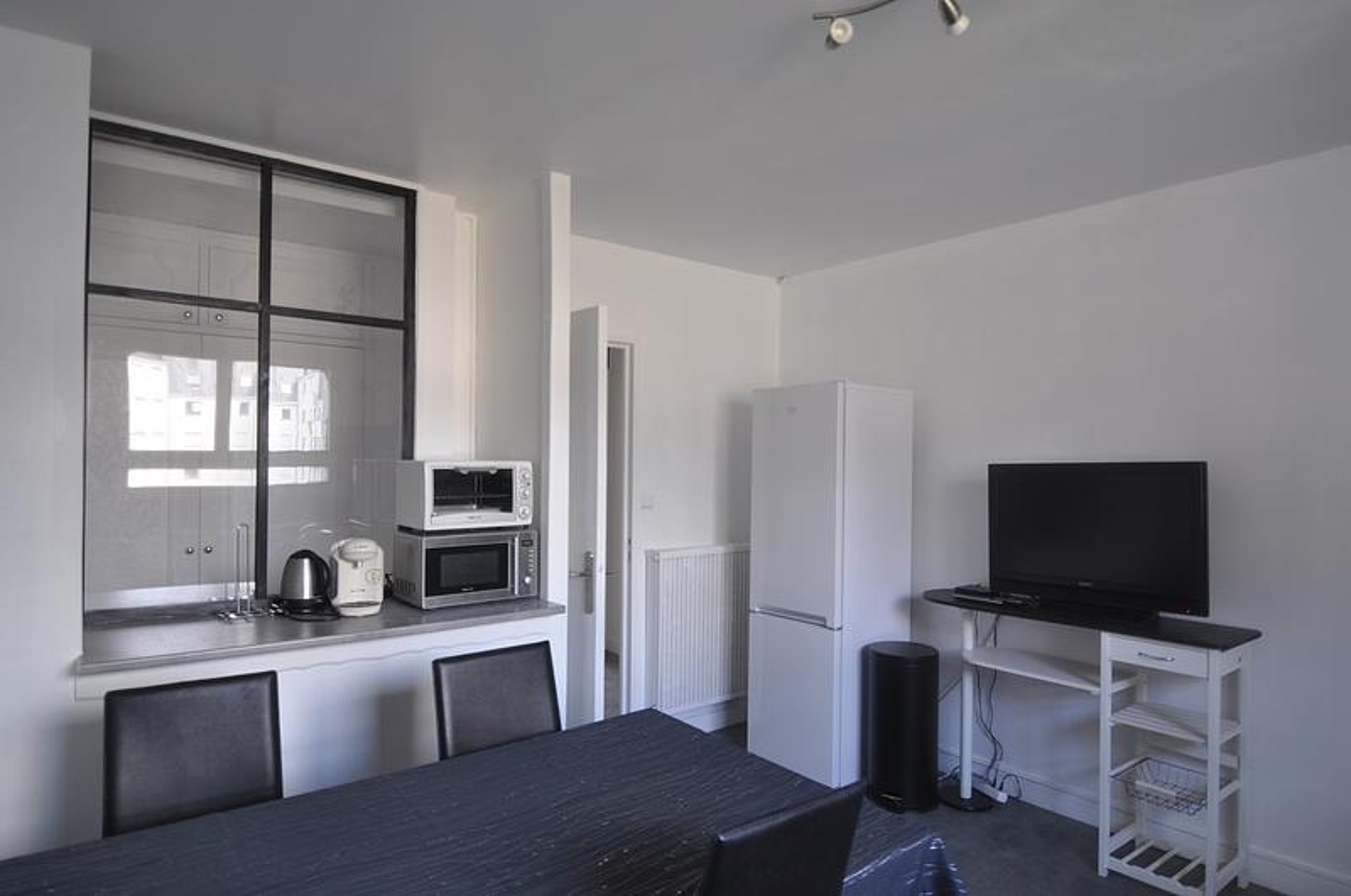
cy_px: 448
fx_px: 787
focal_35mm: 21
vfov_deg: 59.3
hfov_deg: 81.3
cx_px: 676
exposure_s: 1/60
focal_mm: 14
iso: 280
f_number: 2.8
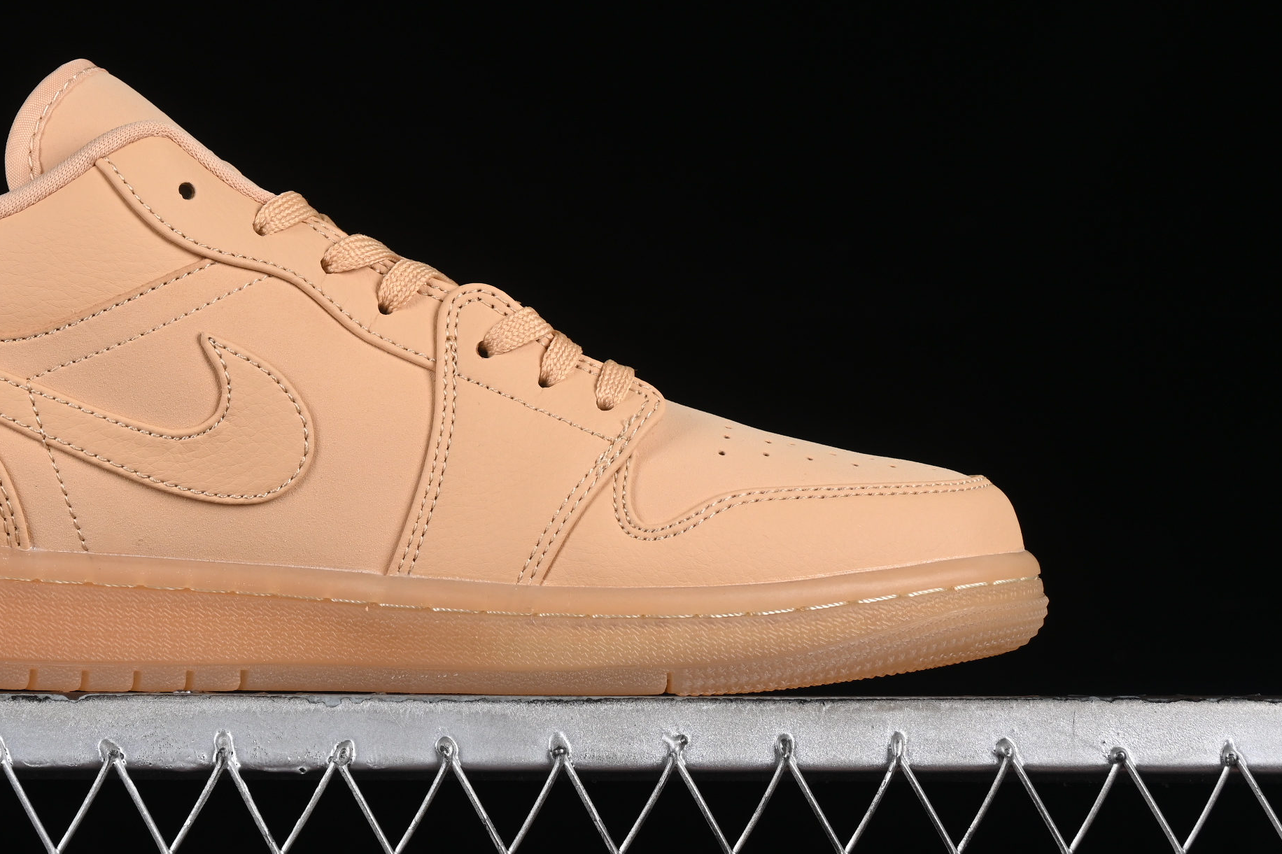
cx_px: 339
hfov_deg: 17.9
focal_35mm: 114
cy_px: 301
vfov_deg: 12.0
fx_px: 4059
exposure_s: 1/80
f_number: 8
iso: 160
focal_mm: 50
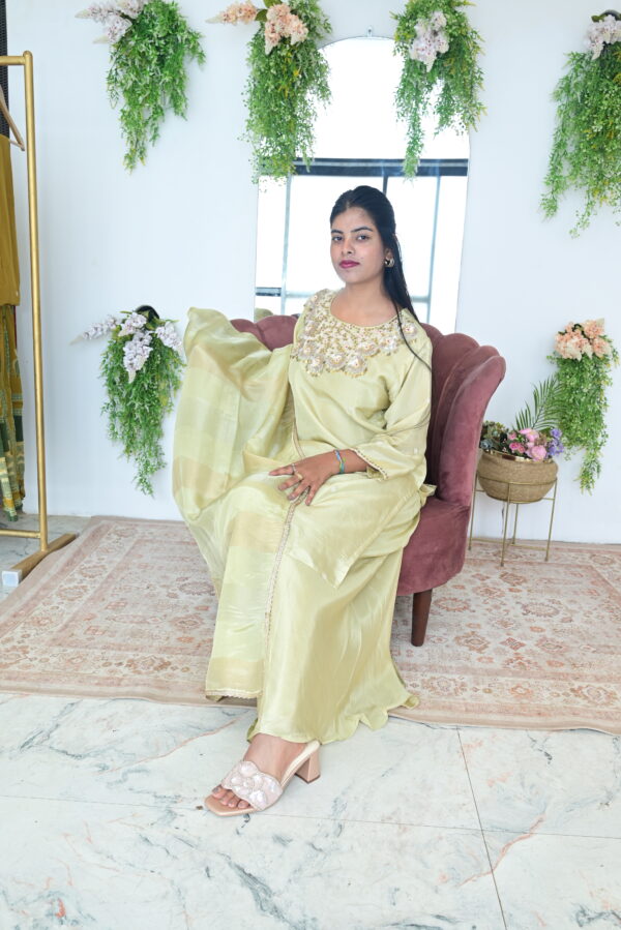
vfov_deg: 60.3
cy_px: 465
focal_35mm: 31
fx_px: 801
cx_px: 310
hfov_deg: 42.4
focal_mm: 31
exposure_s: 1/125
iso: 250
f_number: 5.6
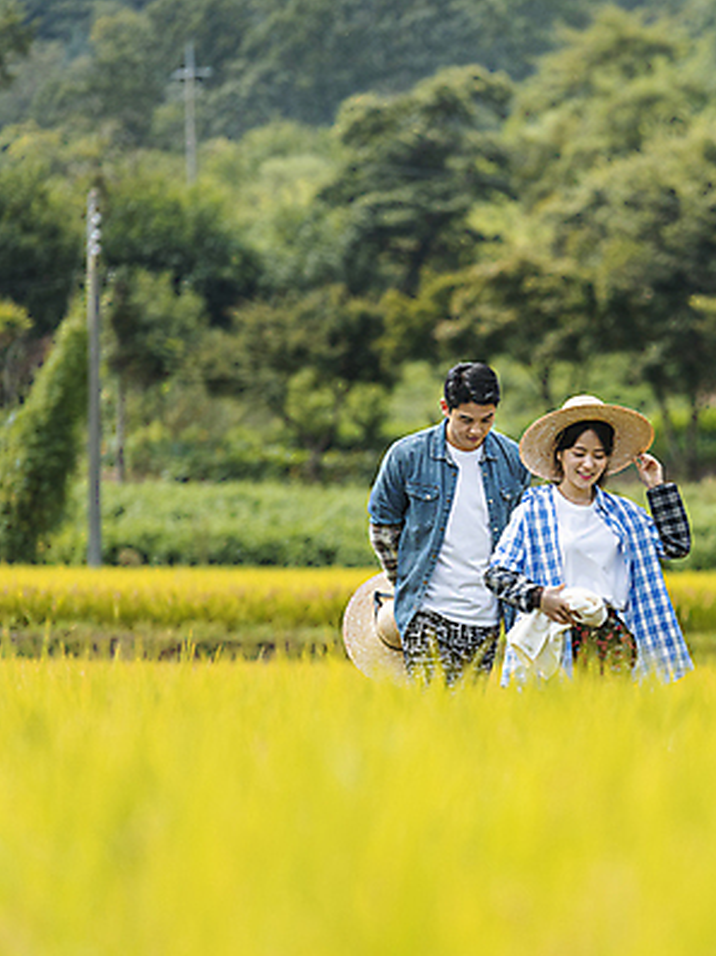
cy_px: 478
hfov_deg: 5.7
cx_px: 666
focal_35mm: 261
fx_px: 7206
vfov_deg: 7.6
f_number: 4
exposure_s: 1/1600
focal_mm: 180
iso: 200
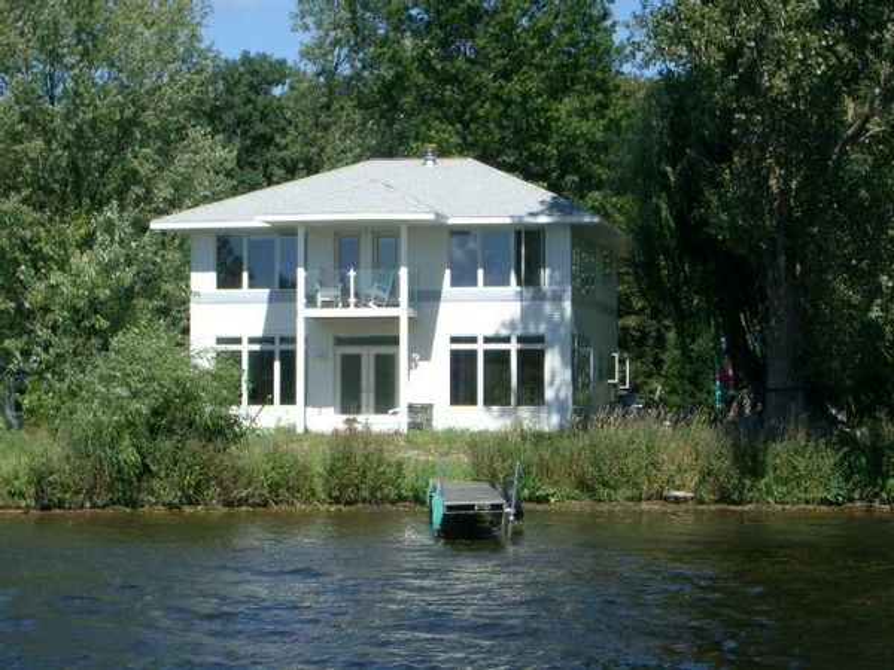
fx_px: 2273
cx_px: 447
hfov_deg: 22.3
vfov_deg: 16.8
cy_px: 335
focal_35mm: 88
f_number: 7
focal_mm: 14.6
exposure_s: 1/400
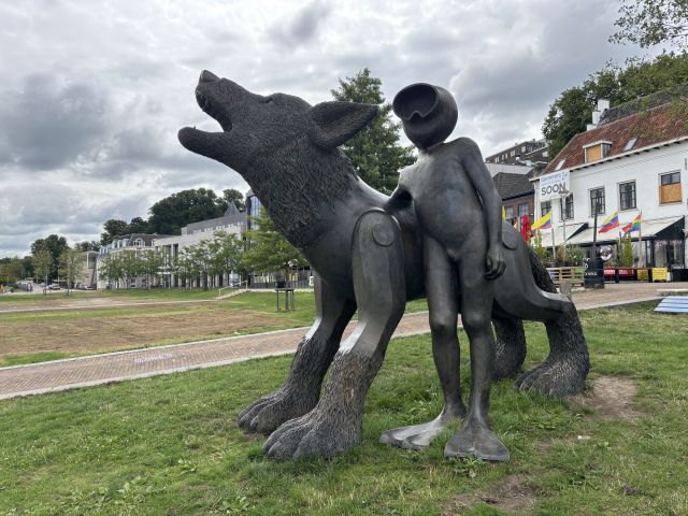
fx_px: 517
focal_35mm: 26
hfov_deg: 67.3
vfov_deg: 53.1
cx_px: 344
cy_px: 258
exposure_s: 1/2933
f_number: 1.6
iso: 50
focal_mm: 5.96
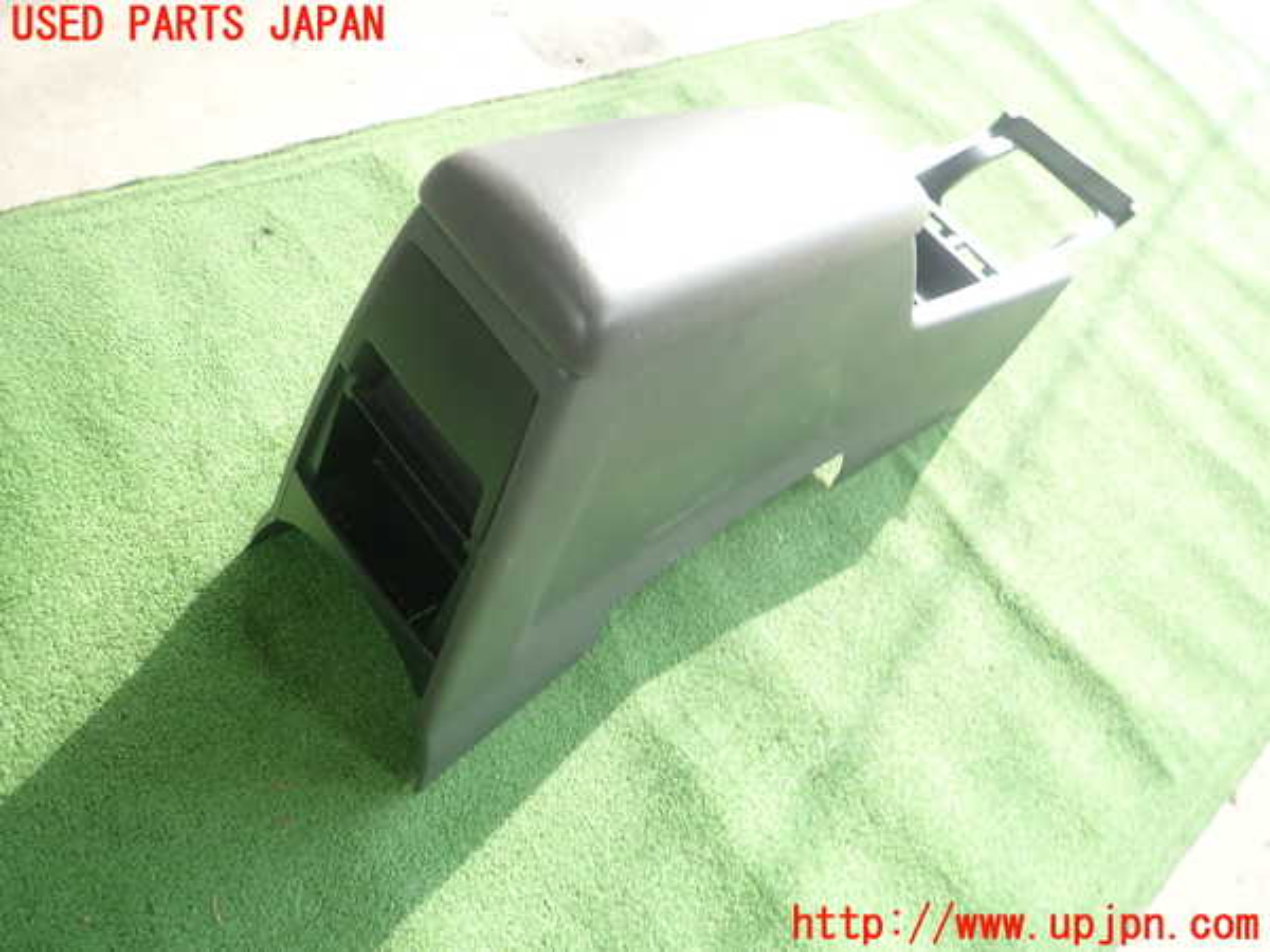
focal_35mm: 25
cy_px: 476
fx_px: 917
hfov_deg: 69.4
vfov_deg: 54.9
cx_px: 635
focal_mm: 4.5
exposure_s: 1/80
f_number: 2
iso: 100
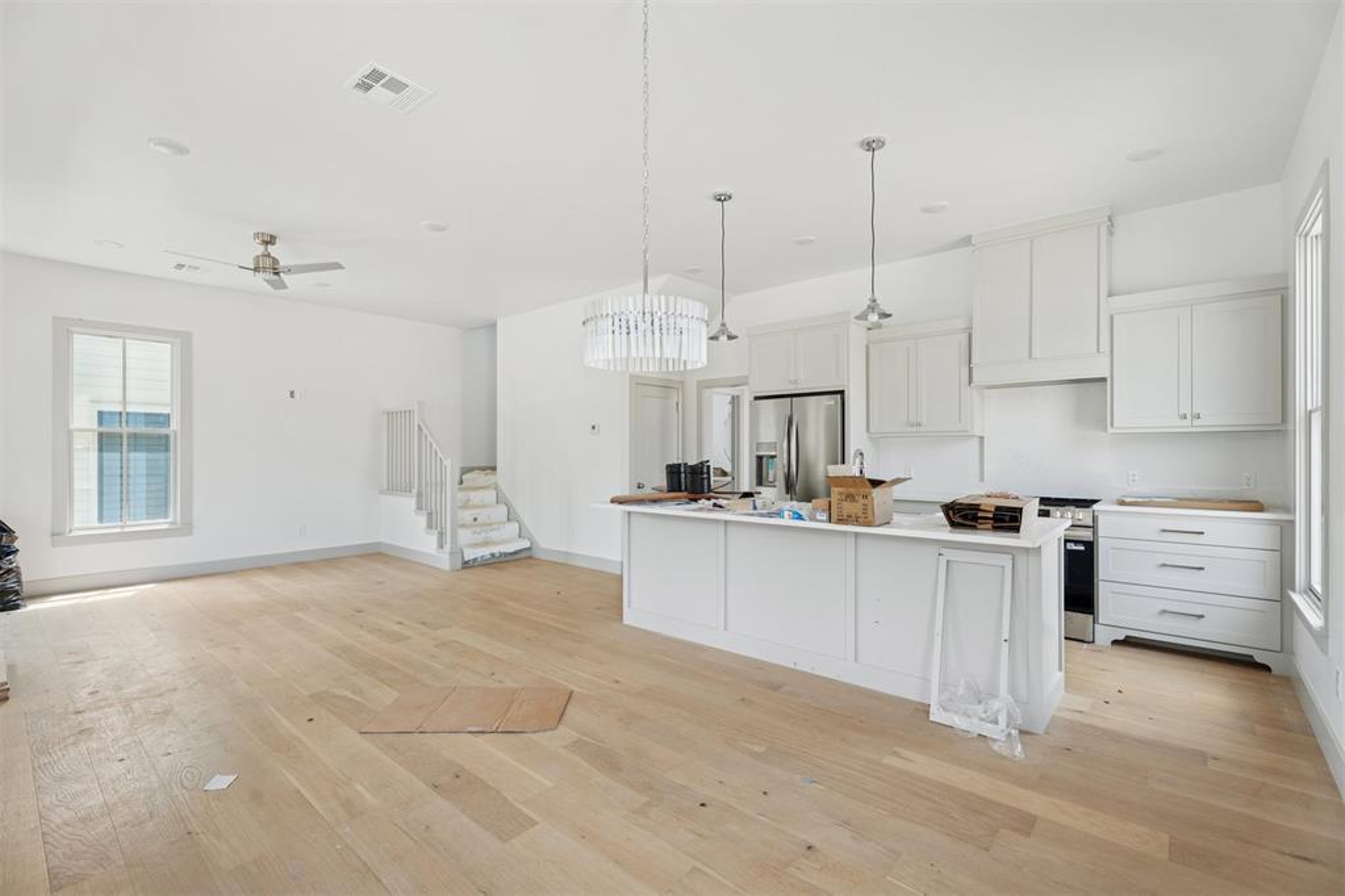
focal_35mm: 16
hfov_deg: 96.7
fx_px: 598
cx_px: 672
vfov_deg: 73.7
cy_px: 448
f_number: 7.1
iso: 200
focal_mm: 16
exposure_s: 1/100
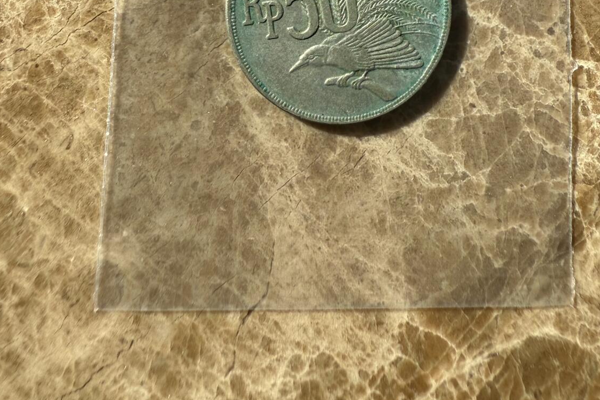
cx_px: 330
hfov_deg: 48.4
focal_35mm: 40
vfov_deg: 29.1
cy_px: -72
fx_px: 667
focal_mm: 2.22
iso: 40
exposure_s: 1/940
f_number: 2.2
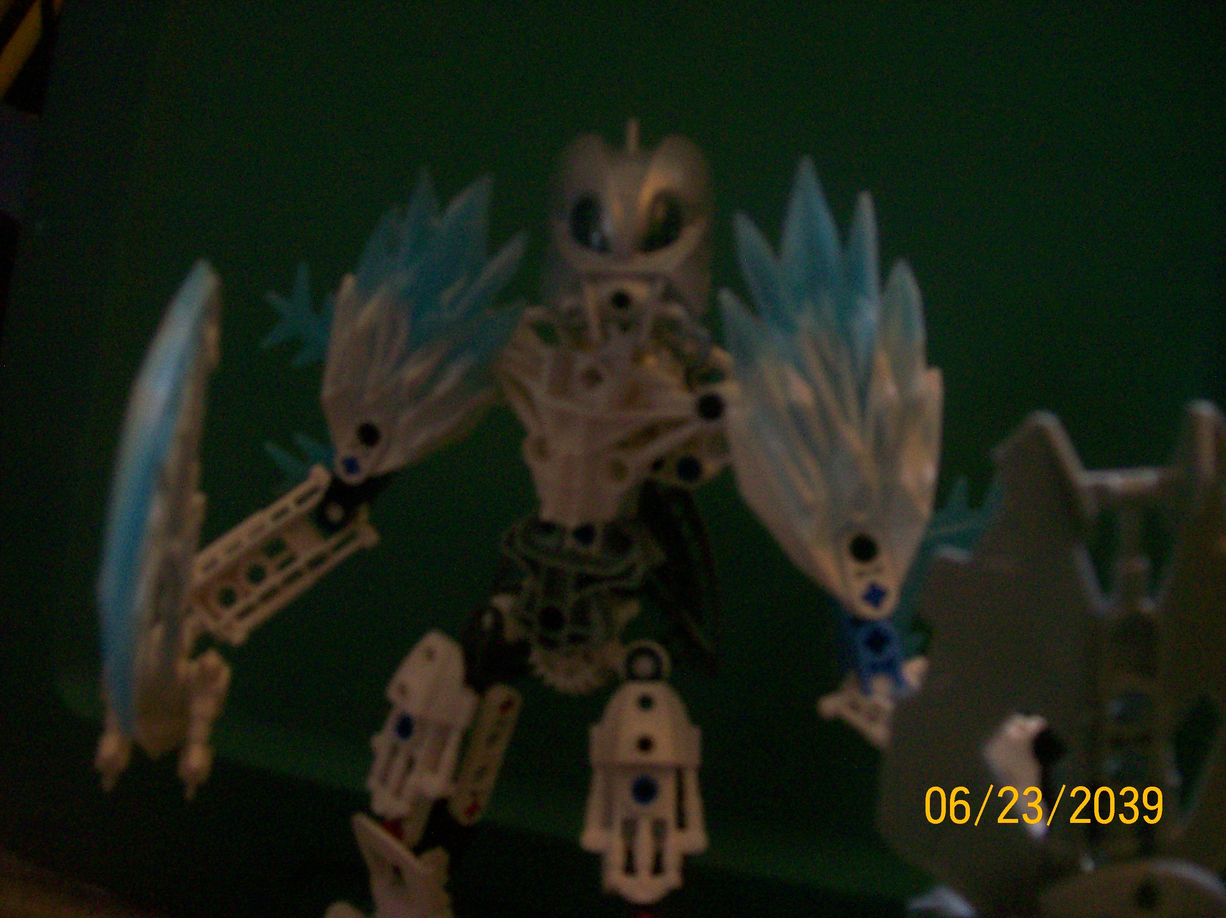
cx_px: 613
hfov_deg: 51.4
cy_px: 459
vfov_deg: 39.6
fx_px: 1274
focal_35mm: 36
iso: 160
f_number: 2.7
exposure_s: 1/4
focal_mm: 6
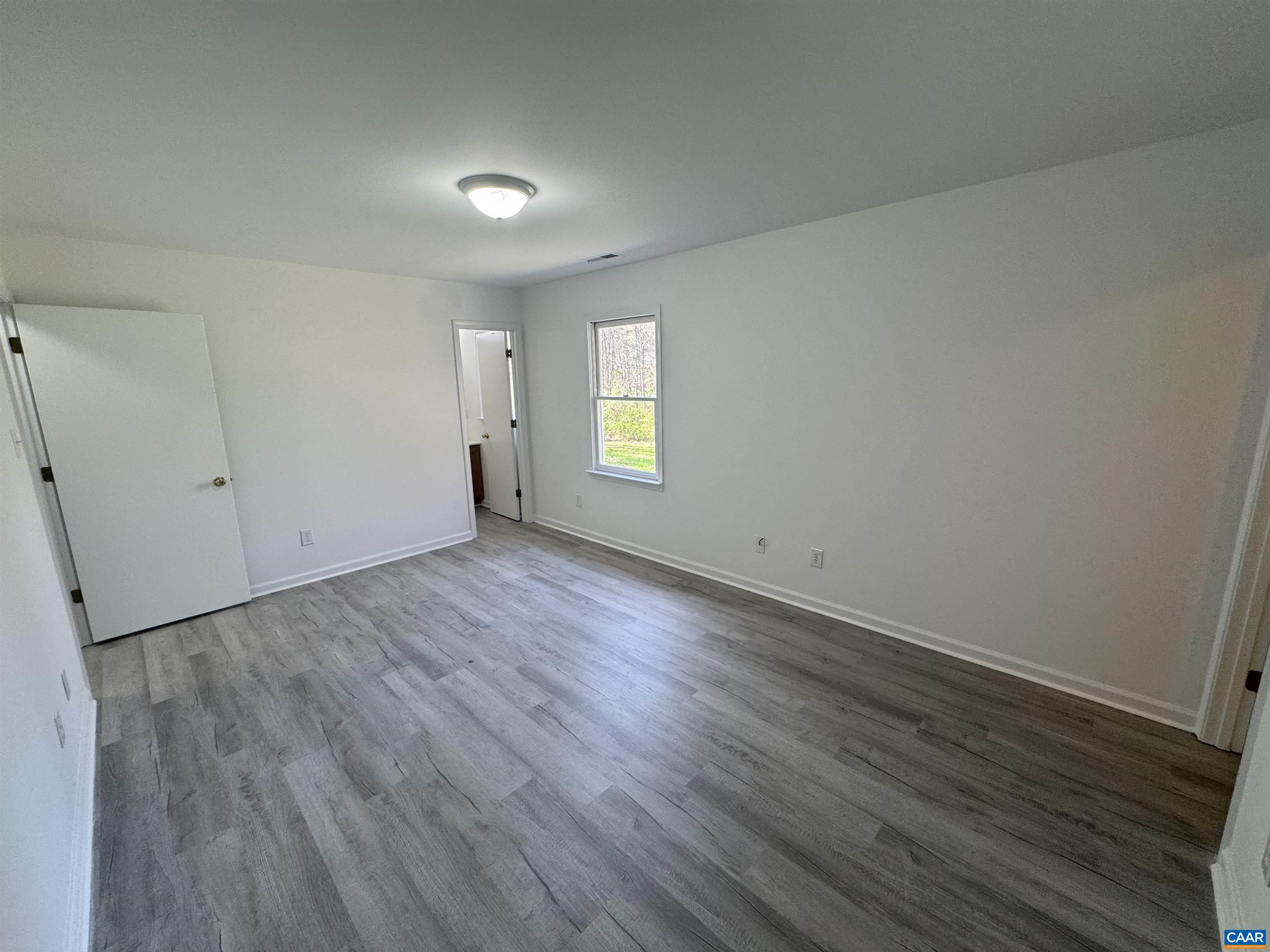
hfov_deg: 102.1
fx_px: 514
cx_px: 635
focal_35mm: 14
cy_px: 476
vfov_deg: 85.7
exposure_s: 1/120
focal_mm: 2.22
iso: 125
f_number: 2.2
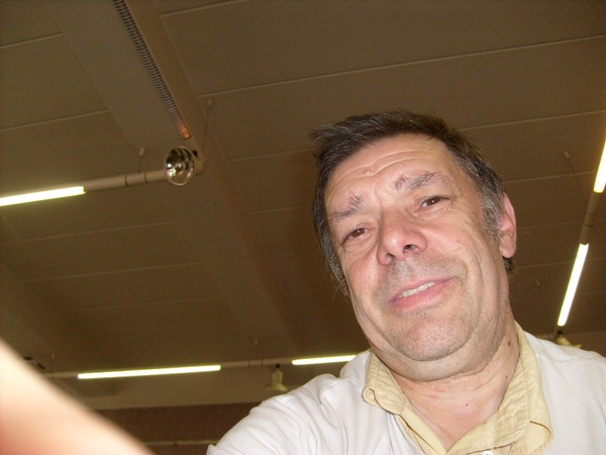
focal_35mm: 35
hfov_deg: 52.6
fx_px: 613
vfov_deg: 40.7
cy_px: 228
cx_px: 303
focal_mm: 5.8
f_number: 2.8
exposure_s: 1/45
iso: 100
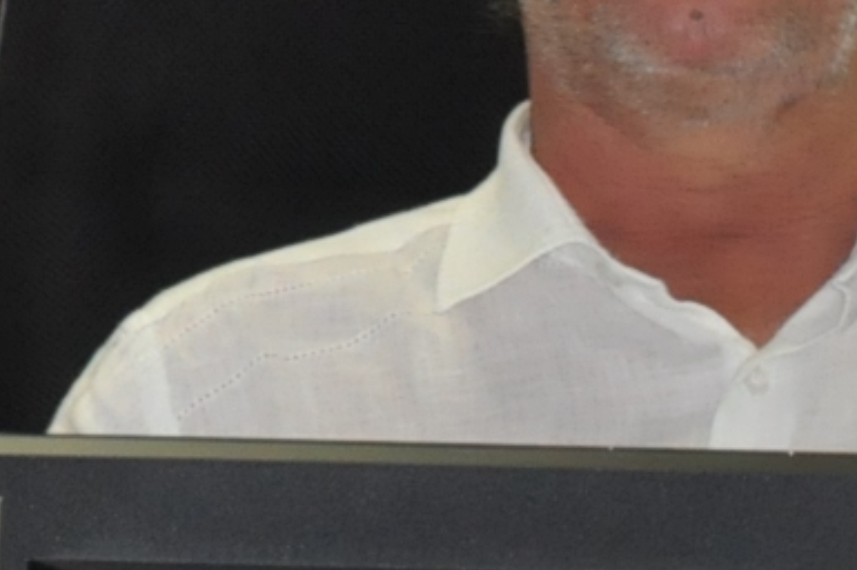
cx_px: -1253
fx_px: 16882
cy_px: -91
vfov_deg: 1.9
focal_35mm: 710
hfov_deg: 2.9
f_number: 5.6
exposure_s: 1/60
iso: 2000
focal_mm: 85
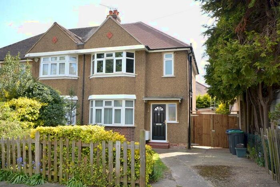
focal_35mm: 30
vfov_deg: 43.6
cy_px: 94
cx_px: 140
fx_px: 233
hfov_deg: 62.0
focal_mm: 20
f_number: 14
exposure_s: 1/160
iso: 800
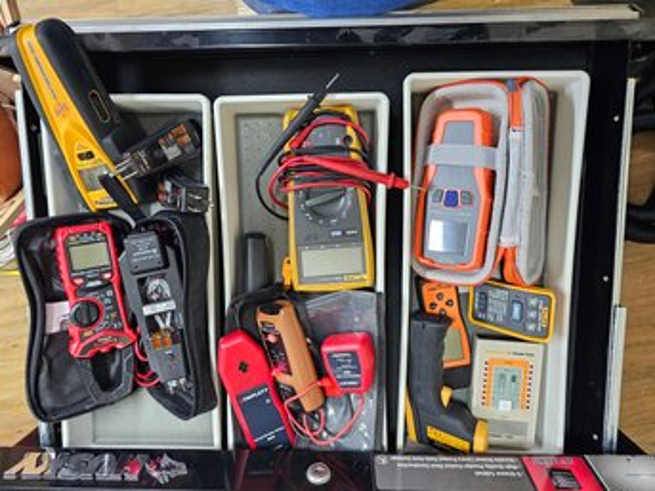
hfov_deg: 73.9
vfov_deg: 58.8
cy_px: 246
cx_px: 328
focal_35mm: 23
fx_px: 435
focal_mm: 6.3
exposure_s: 1/120
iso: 800
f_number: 1.7
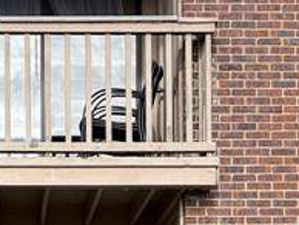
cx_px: 66
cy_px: 370
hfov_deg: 14.3
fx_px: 1185
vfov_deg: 10.4
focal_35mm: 137
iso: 32
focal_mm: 5.1
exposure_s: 1/2336
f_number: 1.6
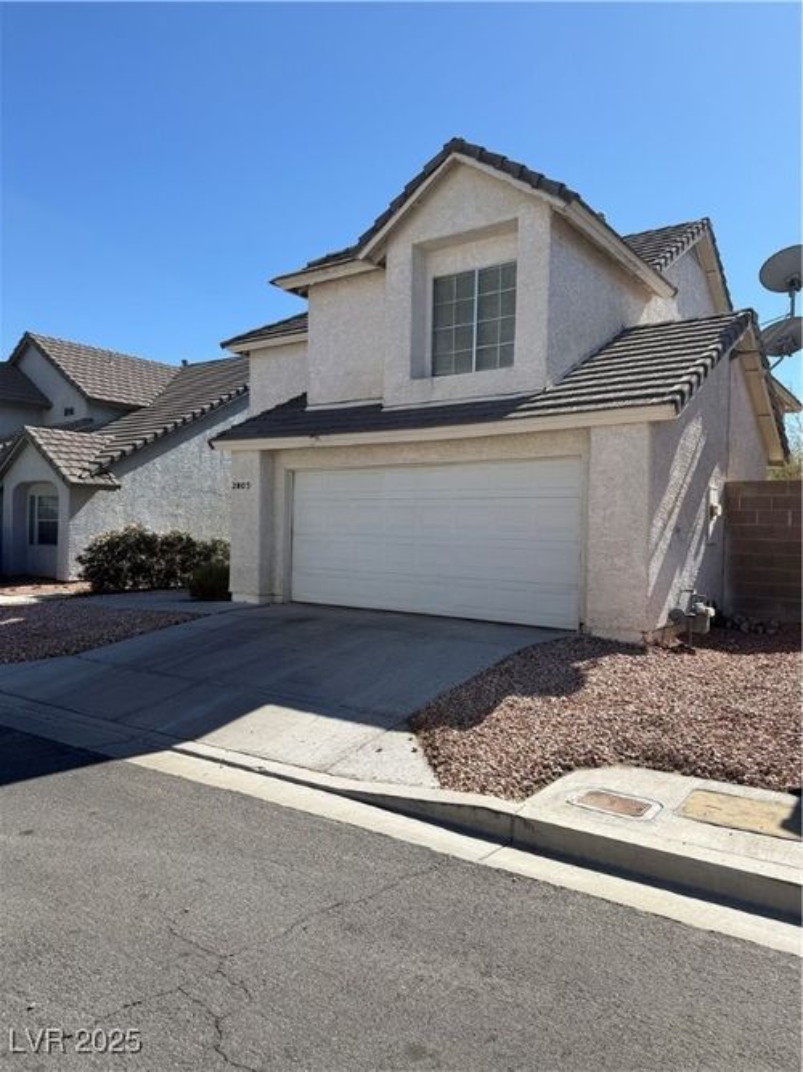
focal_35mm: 24
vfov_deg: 71.6
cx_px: 402
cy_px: 536
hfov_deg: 56.8
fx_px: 743
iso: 80
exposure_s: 1/4673
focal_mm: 6.76
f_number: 1.78
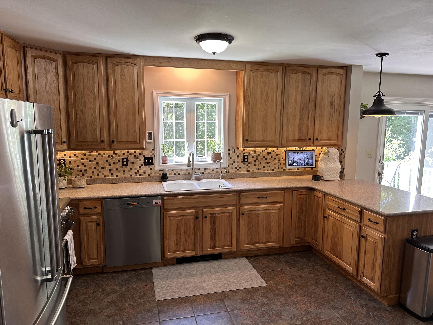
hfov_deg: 71.6
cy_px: 162
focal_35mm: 24
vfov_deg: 56.8
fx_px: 300
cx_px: 216
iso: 125
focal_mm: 6.86
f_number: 1.78
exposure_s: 1/60
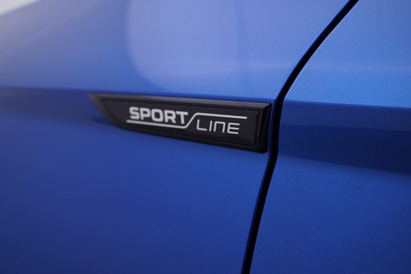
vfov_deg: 36.9
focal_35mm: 36
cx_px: 206
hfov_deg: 53.1
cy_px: 137
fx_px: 411
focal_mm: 24
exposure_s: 1/80
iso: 125
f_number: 4
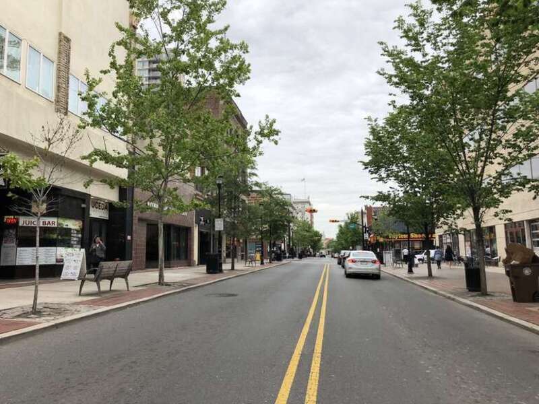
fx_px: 436
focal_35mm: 28
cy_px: 202
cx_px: 270
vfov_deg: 49.7
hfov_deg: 63.4
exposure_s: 1/1185
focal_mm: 4
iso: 20
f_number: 1.8
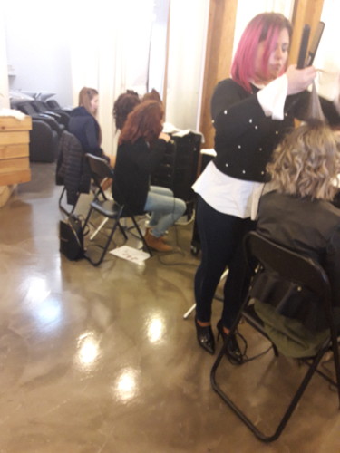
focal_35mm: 28
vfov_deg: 63.4
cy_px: 226
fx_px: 367
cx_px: 170
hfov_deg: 49.7
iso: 160
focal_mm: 3.7
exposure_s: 1/20
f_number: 1.9
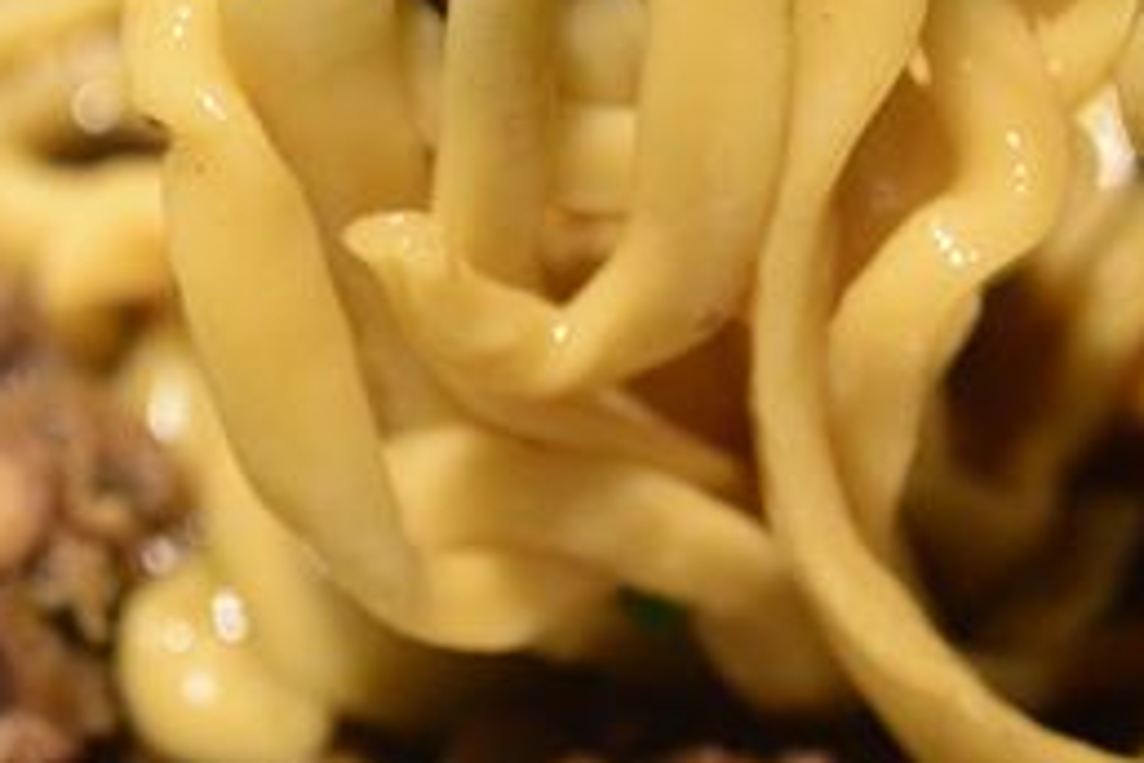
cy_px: 184
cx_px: 519
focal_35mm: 95
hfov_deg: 21.5
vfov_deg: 14.3
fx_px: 3019
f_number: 2
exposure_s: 1/250
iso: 400
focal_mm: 18.5
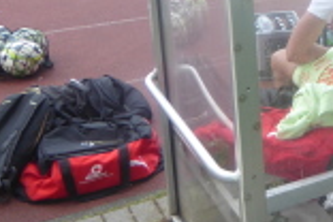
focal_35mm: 72
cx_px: 457
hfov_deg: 23.9
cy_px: -21
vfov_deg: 18.2
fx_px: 666
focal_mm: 4.3
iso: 80
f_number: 3.3
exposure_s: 1/100
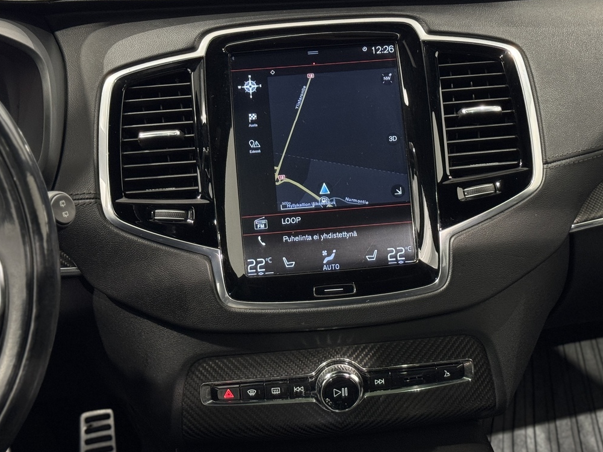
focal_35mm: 69
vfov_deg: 21.2
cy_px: 147
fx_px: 1202
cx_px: 339
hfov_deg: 28.1
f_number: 1.78
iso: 200
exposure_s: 1/50
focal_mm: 6.76
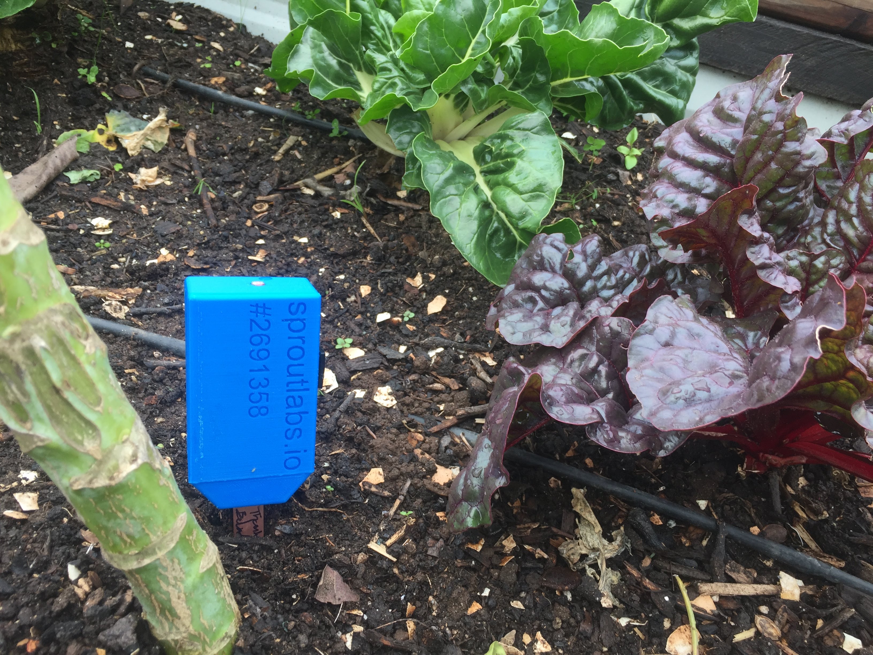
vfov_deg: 48.2
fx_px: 731
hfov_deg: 61.7
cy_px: 328
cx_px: 436
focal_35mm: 29
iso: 32
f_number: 2.2
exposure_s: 1/123
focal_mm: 4.15
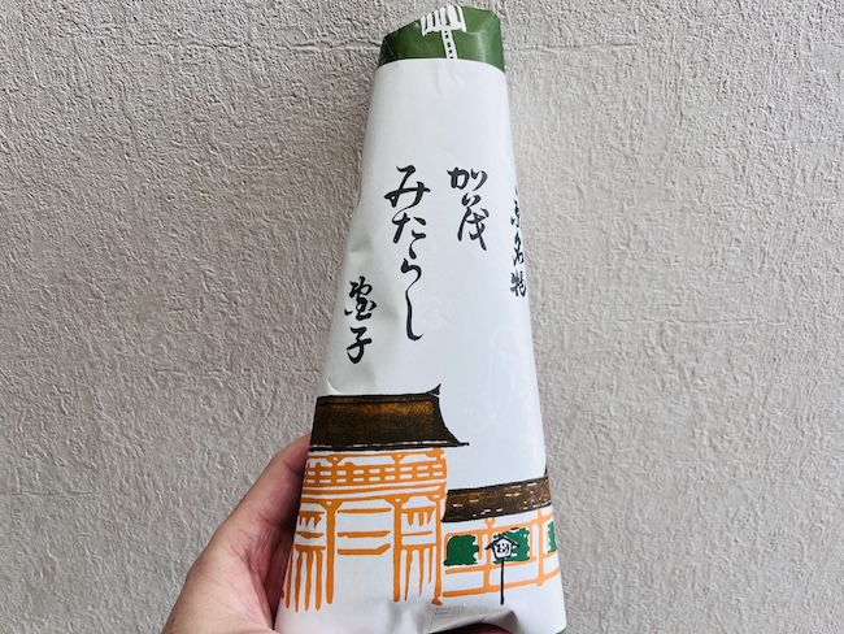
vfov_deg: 53.1
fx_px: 634
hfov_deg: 67.3
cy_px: 317
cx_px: 422
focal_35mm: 26
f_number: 1.6
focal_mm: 5.1
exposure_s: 1/154
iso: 40
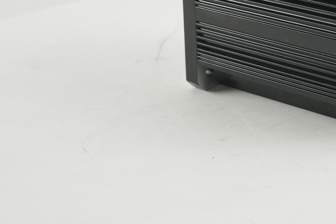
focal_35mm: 90
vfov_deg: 15.1
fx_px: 840
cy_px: 32
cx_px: 312
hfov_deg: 22.0
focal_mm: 43
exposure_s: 1/50
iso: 640
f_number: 5.6
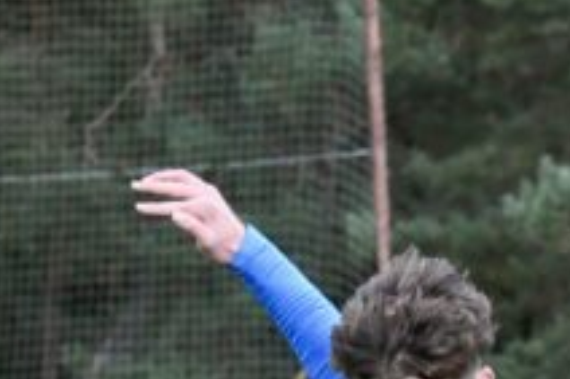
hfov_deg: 2.8
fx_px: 11470
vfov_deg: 1.9
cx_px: -99
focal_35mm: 725
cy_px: 913
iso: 6400
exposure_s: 1/1600
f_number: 11
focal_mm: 150
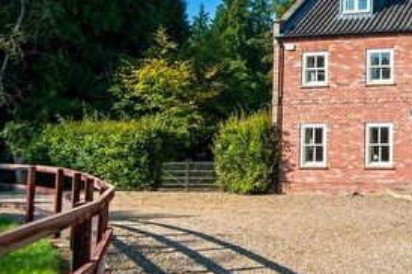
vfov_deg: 29.2
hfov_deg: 34.7
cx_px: 487
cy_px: 122
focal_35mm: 46
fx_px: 526
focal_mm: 12
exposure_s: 1/160
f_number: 10
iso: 160
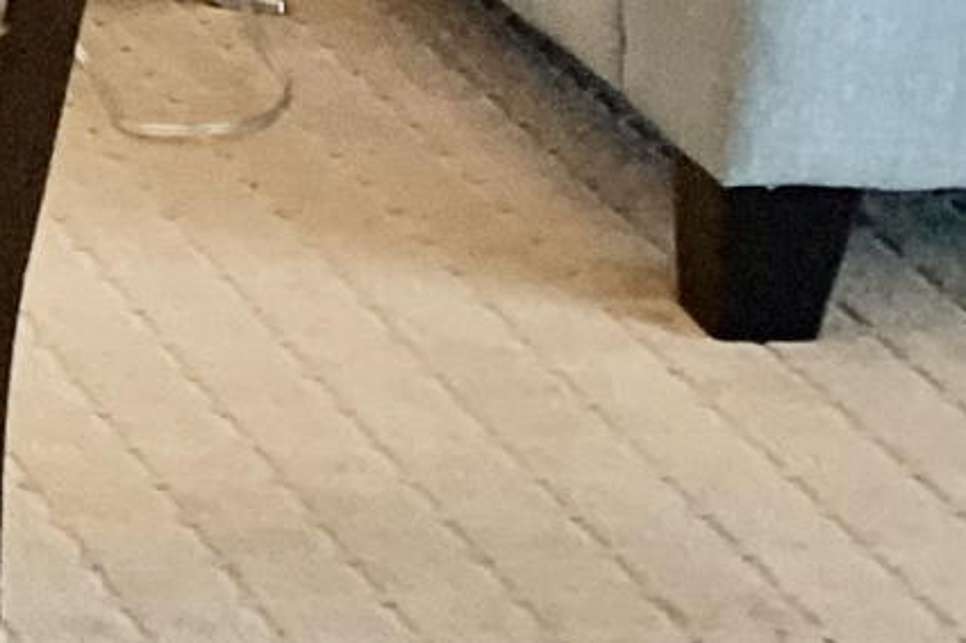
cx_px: -1507
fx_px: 5123
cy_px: -752
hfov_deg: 9.4
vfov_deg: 6.9
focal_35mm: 191
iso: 80
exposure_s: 1/60
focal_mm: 4.25
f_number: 1.8
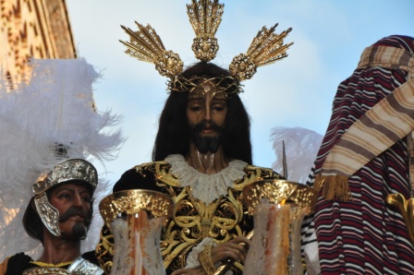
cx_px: 207
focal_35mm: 255
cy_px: 138
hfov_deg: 8.1
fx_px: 2930
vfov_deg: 5.4
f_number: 16
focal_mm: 170
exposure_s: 1/320
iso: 800
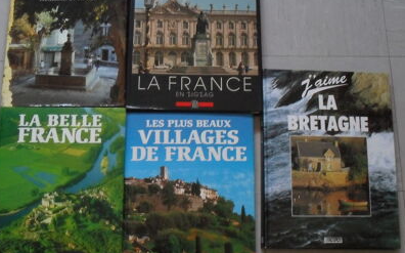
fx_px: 496
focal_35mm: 45
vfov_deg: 28.5
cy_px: 130
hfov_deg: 44.3
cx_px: 181
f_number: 3.2
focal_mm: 6.3
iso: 320
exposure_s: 1/15
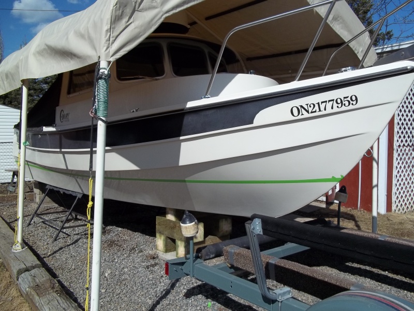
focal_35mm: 32
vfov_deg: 44.2
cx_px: 207
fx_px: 383
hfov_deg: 56.8
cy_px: 156
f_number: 8.8
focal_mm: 5.7
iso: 64
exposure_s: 1/250
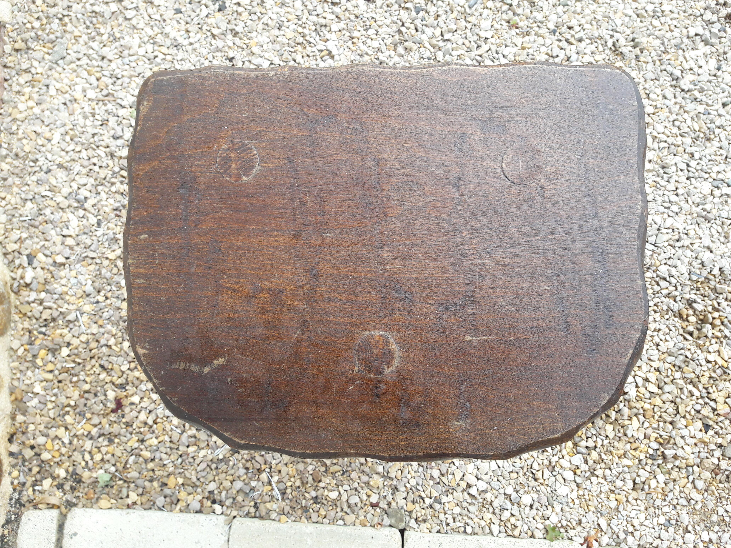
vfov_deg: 49.7
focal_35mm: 28
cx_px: 366
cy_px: 274
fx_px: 591
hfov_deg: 63.4
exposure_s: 1/412
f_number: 1.9
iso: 40
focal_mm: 3.7
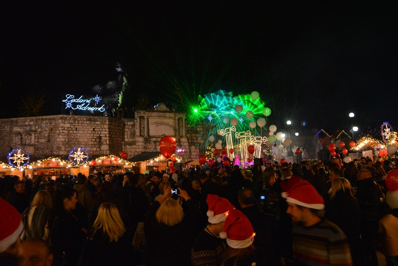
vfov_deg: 45.0
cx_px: 199
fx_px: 321
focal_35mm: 29
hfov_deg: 63.6
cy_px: 133
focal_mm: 29
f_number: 9
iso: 3200
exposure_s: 1/25
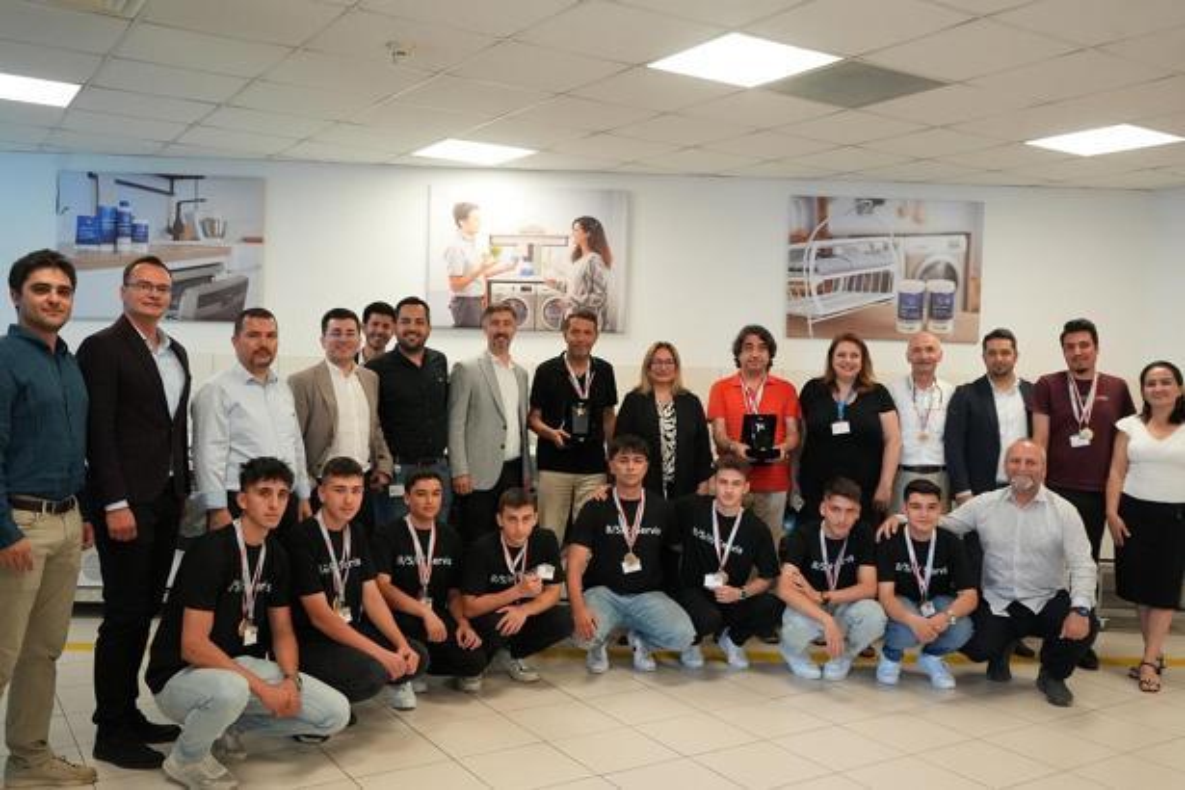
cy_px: 395
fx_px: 1053
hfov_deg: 58.7
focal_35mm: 32
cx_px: 592
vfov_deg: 41.1
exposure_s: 1/250
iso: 3200
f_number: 4
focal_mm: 32
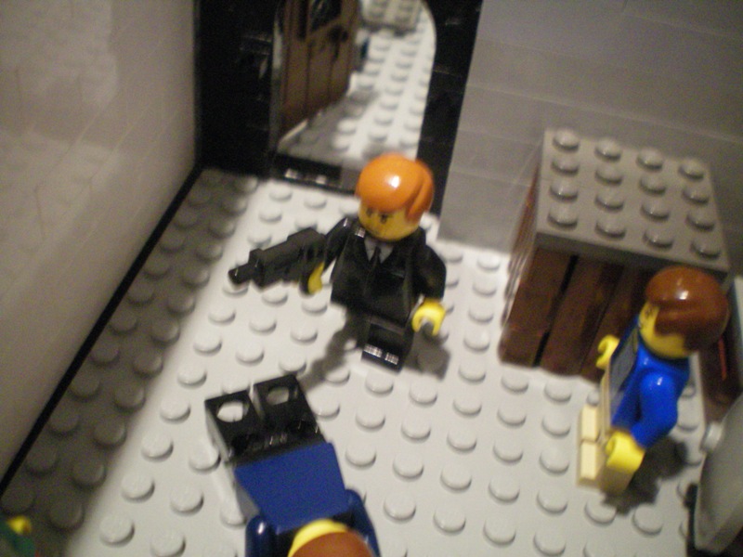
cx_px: 372
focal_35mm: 38
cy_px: 278
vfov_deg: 37.7
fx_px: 816
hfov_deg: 49.0
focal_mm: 6.3
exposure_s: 1/10
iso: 400
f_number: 3.1
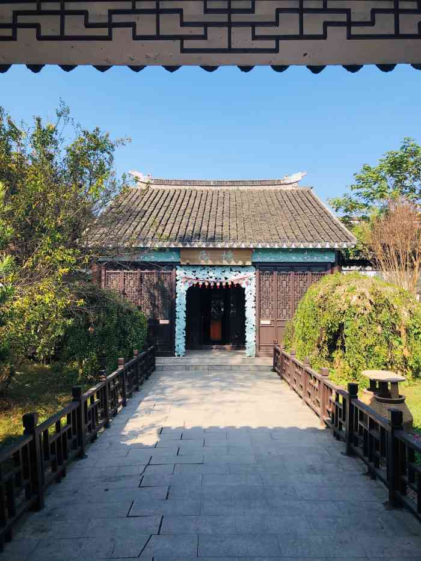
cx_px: 210
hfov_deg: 49.8
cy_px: 280
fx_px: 454
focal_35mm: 28
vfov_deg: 63.4
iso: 20
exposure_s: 1/979
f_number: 1.8
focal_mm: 3.99
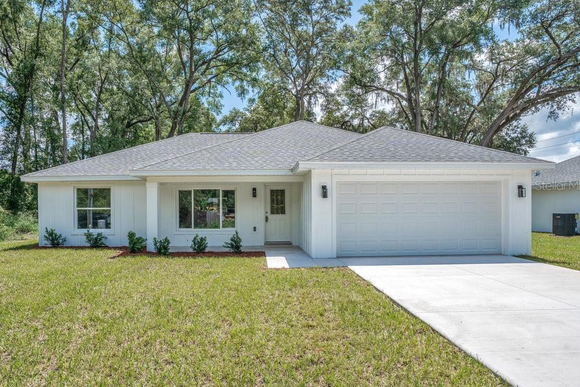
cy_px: 185
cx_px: 286
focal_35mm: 18
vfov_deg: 67.4
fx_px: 290
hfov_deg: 90.0
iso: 100
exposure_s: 1/125
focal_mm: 17
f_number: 9
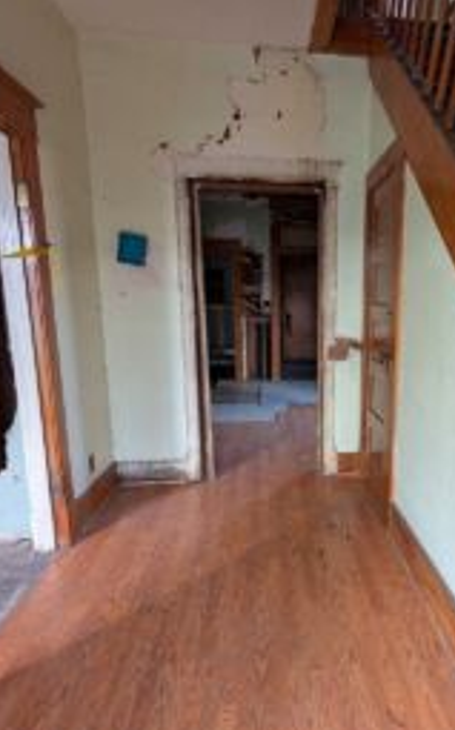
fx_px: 397
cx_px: 315
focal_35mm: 20
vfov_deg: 85.1
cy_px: 379
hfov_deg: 57.8
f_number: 1.7
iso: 54
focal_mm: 2.02
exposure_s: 1/49.1
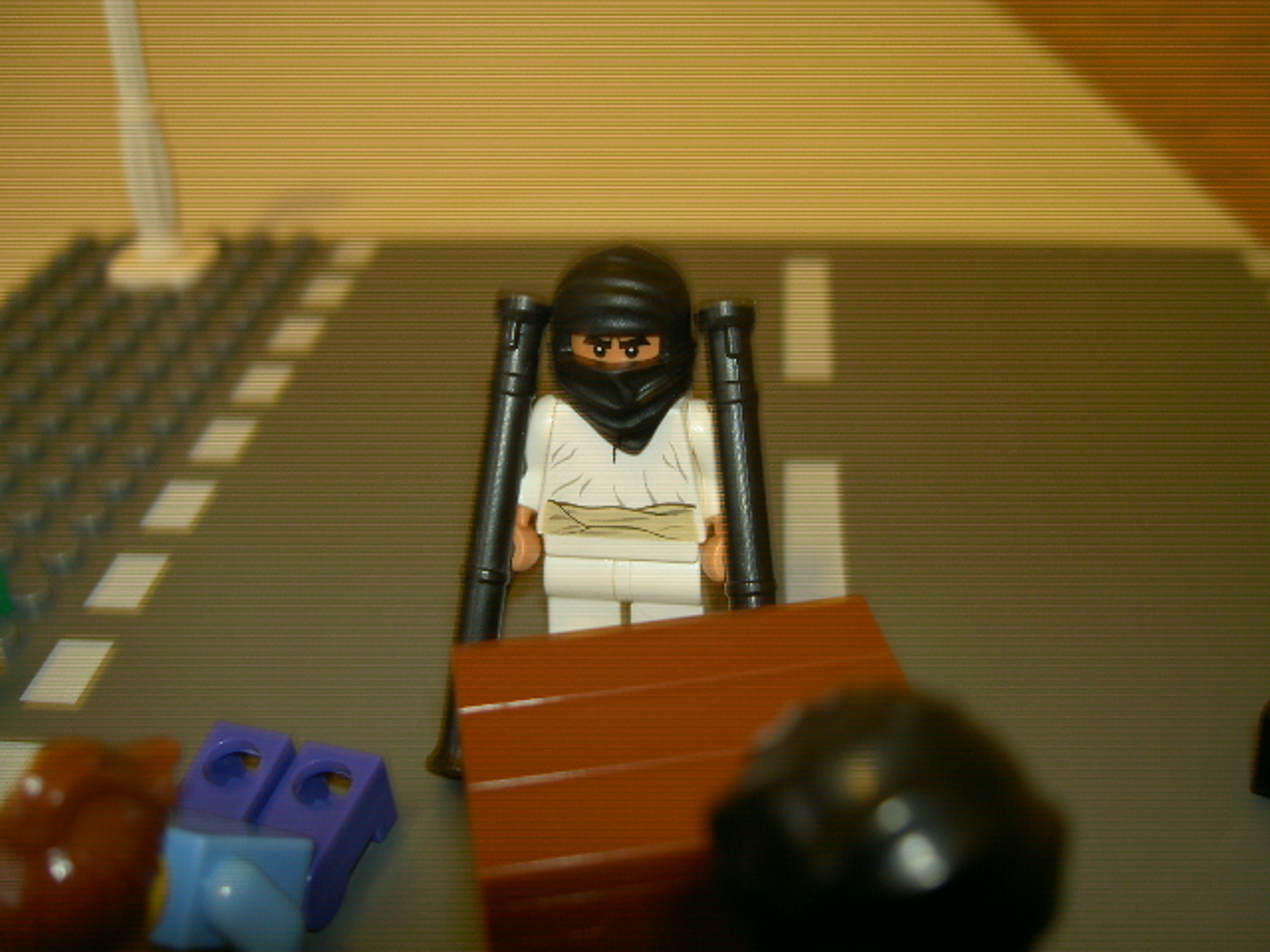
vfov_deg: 36.8
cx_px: 635
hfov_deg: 47.9
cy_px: 476
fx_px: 1431
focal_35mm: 39
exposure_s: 1/60
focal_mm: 8
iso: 50
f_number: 2.8
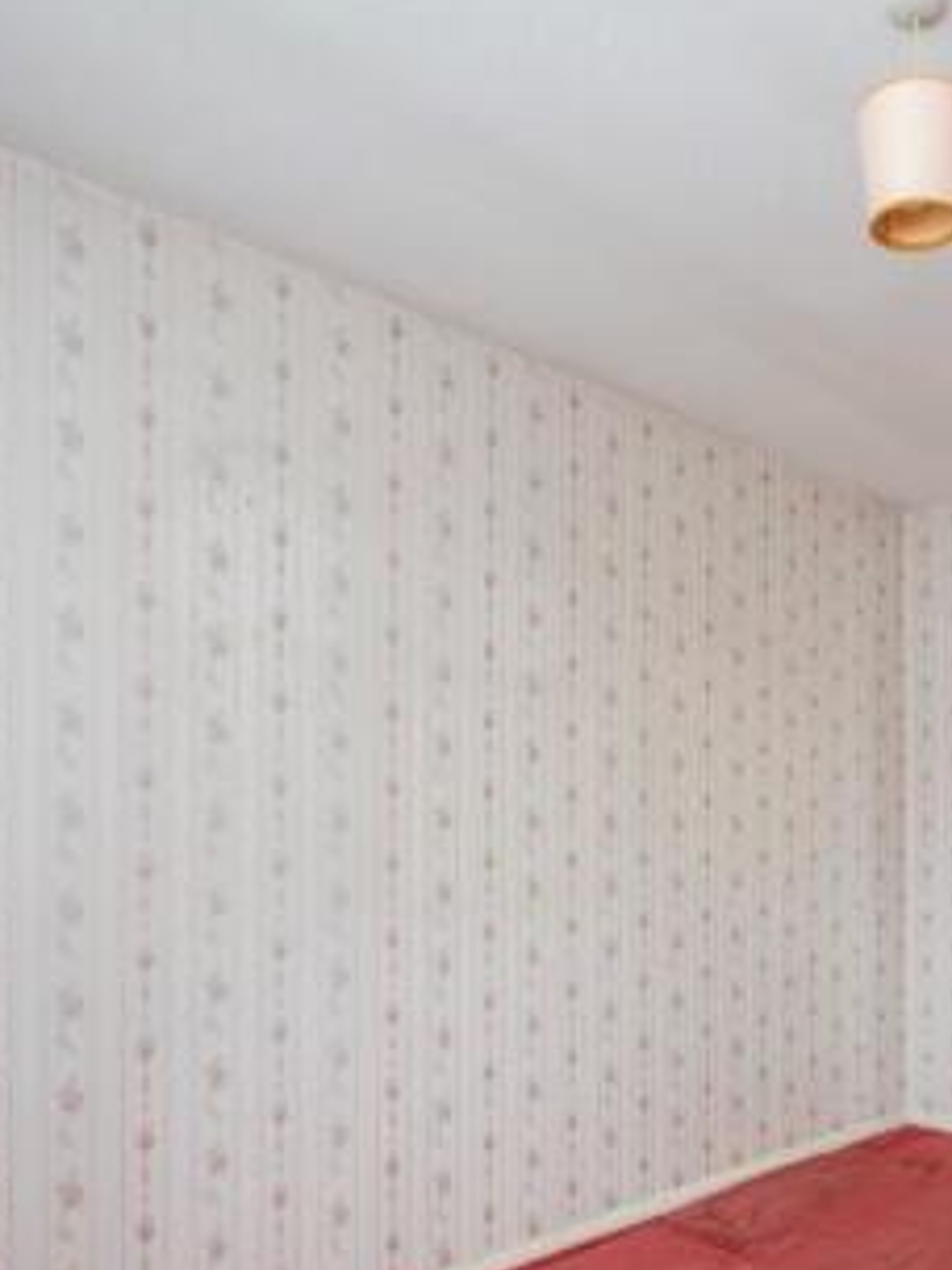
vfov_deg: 59.5
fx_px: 1063
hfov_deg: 45.4
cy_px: 892
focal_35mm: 29
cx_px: 781
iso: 320
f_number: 9
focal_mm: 14
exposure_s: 1/6
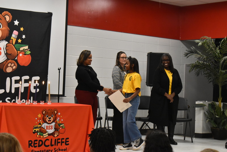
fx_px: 520
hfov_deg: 24.6
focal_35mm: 82
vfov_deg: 16.6
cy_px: 76
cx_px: 114
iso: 3600
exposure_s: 1/100
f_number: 7.1
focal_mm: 55
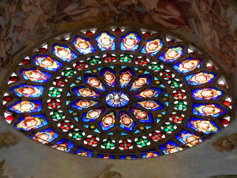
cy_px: 89
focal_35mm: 139
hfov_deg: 14.2
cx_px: 118
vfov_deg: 10.7
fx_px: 952
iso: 400
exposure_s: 1/10
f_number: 6
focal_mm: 24.7
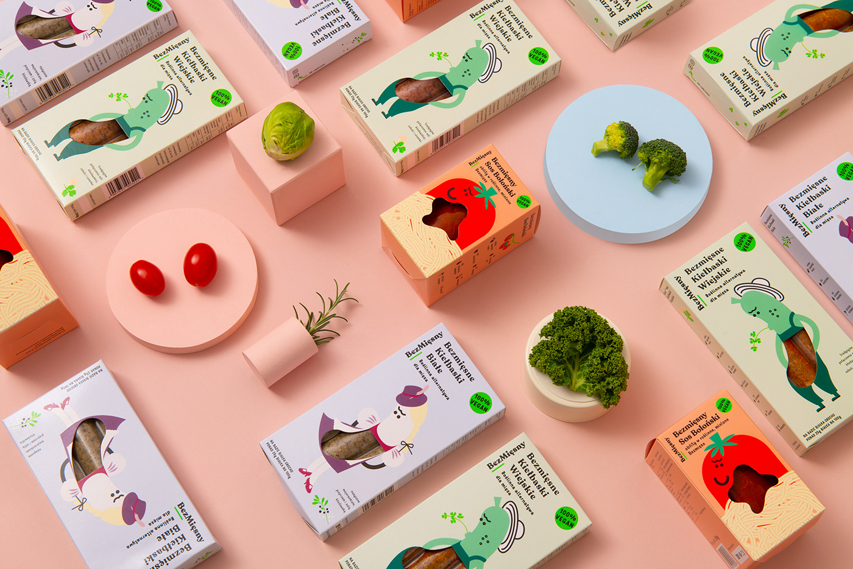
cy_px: 284
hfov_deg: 34.5
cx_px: 426
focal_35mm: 58
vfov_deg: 23.4
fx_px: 1374
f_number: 9
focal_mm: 58
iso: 100
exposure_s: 1/160
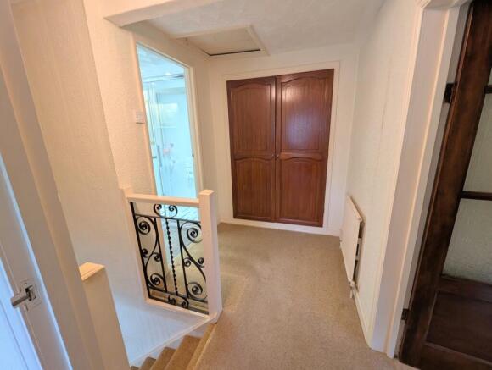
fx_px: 185
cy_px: 185
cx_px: 246
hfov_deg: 106.1
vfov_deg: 90.1
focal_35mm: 13
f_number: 2.2
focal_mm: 1.95
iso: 135
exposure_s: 1/25
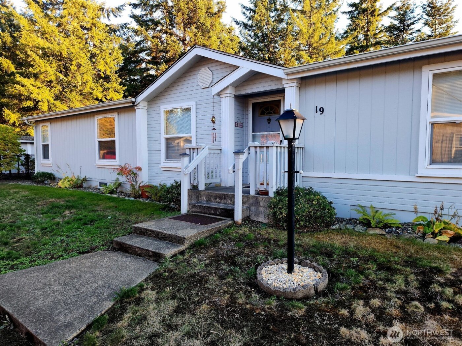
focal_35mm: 23
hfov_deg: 73.9
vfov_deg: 58.9
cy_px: 173
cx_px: 231
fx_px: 307
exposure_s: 1/100
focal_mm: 5.4
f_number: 1.8
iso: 32
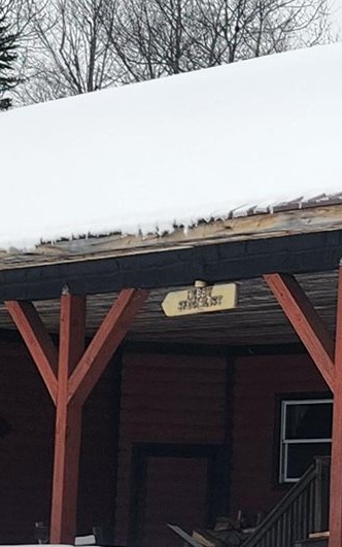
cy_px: 414
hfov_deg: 8.5
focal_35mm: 141
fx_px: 2102
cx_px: 834
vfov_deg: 14.8
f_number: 1.8
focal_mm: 5.54
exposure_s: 1/180
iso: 25
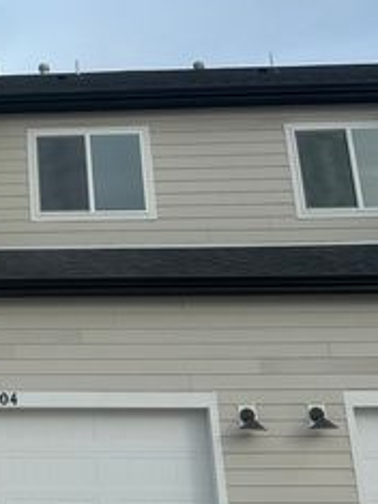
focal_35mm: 68
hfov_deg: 19.9
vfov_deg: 28.3
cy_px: 149
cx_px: -110
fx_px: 991
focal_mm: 6.86
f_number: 1.78
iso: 80
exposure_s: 1/4016
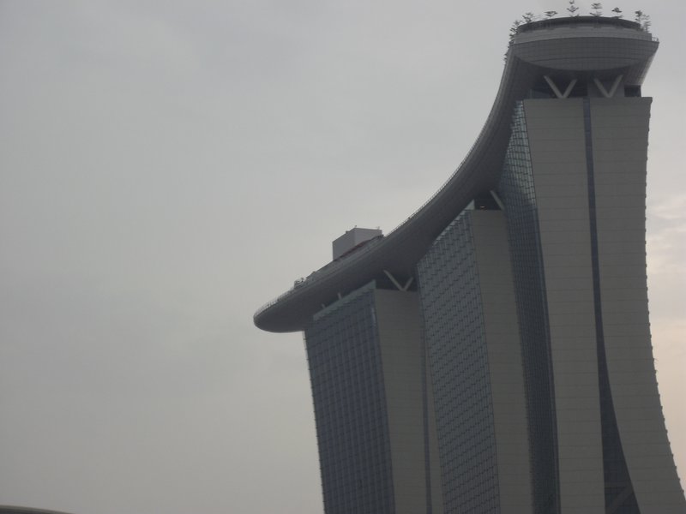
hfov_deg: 17.4
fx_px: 2239
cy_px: 257
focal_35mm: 113
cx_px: 343
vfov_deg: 13.1
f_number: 5.2
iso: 100
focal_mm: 18.6
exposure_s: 1/250
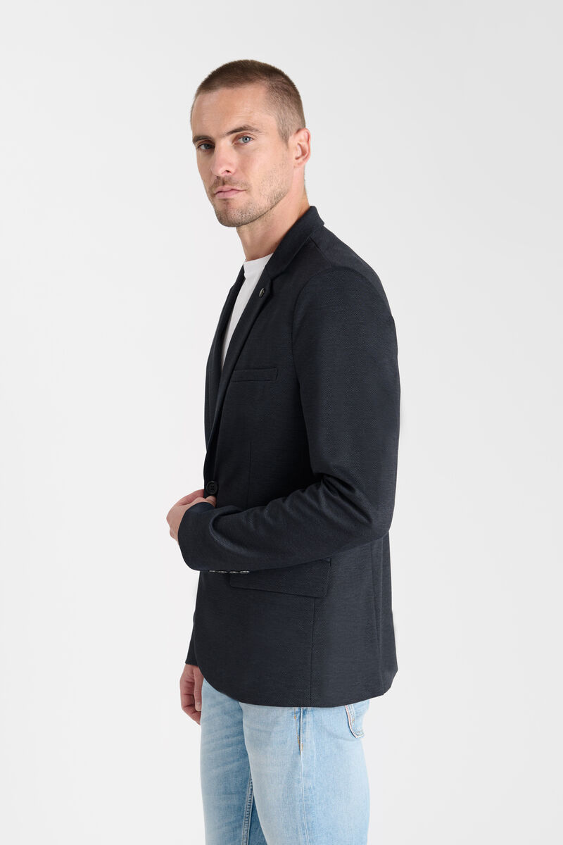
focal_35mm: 50
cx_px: 282
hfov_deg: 27.0
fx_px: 1173
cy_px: 422
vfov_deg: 39.6
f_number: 9
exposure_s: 1/160
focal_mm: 50
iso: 100
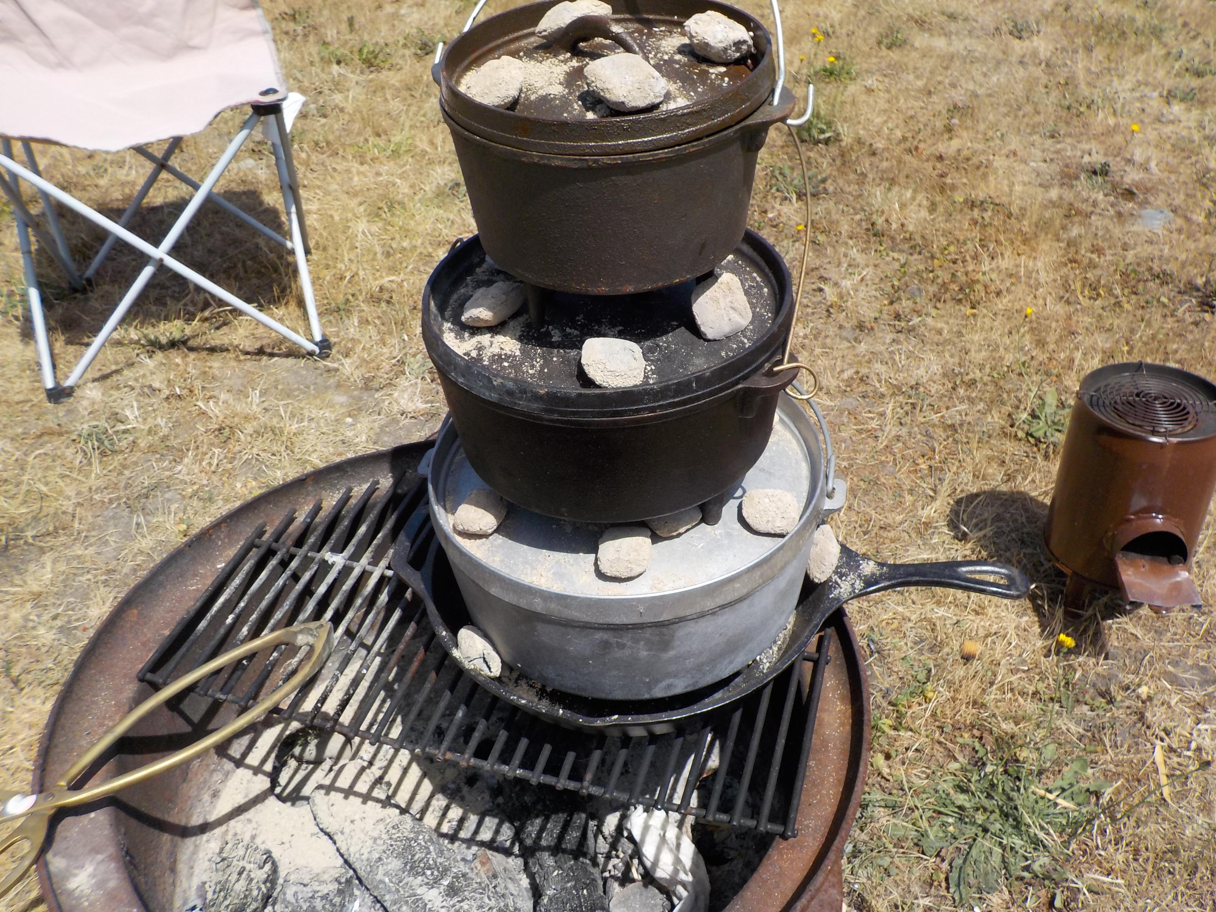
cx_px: 608
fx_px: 1054
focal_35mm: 30
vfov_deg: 46.8
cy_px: 456
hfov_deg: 60.0
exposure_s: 1/1250
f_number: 3.3
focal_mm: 4.1
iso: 125
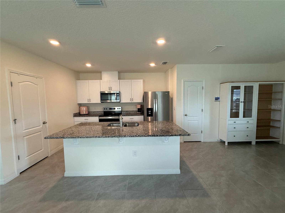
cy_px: 106
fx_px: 115
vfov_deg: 85.7
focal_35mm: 14
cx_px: 142
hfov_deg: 102.1
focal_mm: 2.22
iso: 250
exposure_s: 1/120
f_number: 2.2
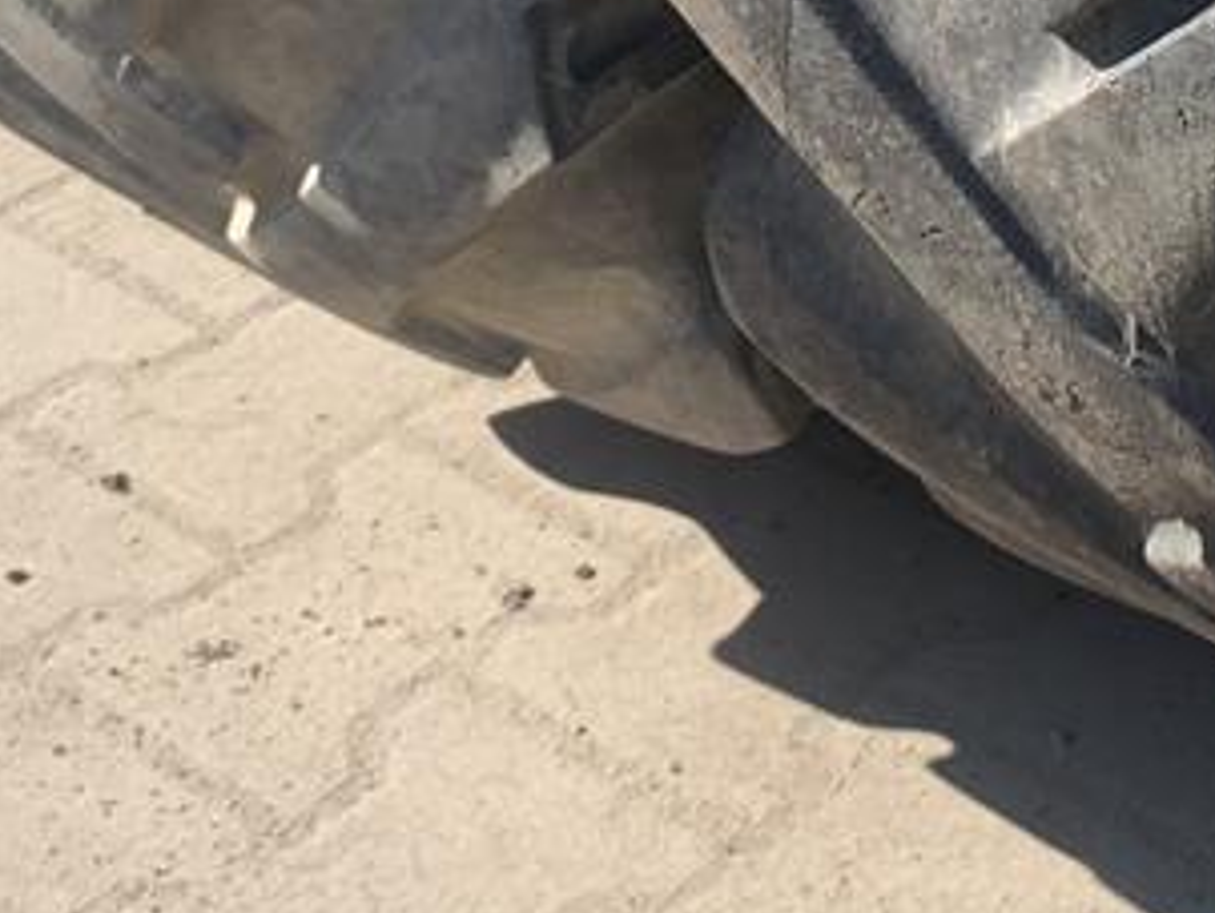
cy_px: -497
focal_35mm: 104
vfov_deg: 13.4
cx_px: 1068
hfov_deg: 18.6
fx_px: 3653
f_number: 1.8
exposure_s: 1/871
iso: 25
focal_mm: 4.25
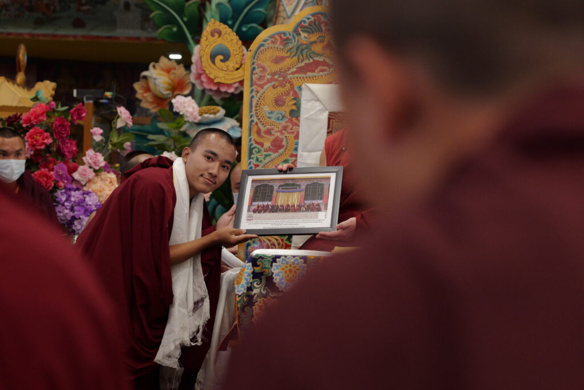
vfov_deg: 16.1
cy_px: 195
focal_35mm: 85
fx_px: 1379
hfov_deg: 23.9
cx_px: 292
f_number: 4
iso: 3200
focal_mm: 85
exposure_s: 1/125
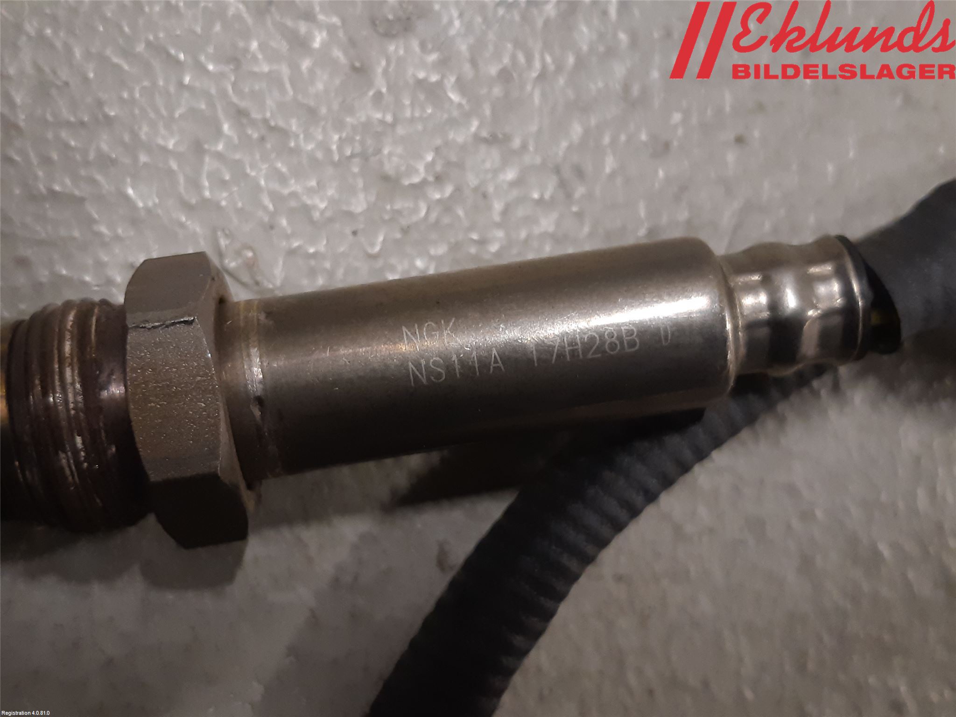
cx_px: 478
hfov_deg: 67.3
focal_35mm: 26
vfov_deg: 53.1
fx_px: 718
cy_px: 358
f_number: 1.7
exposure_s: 1/50
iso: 160
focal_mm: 3.93
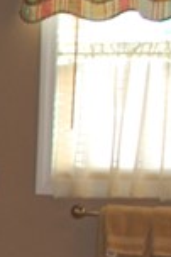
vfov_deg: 8.7
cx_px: -636
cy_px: 299
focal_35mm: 235
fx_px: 1678
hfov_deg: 4.9
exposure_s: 1/60
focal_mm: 22
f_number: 4
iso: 200
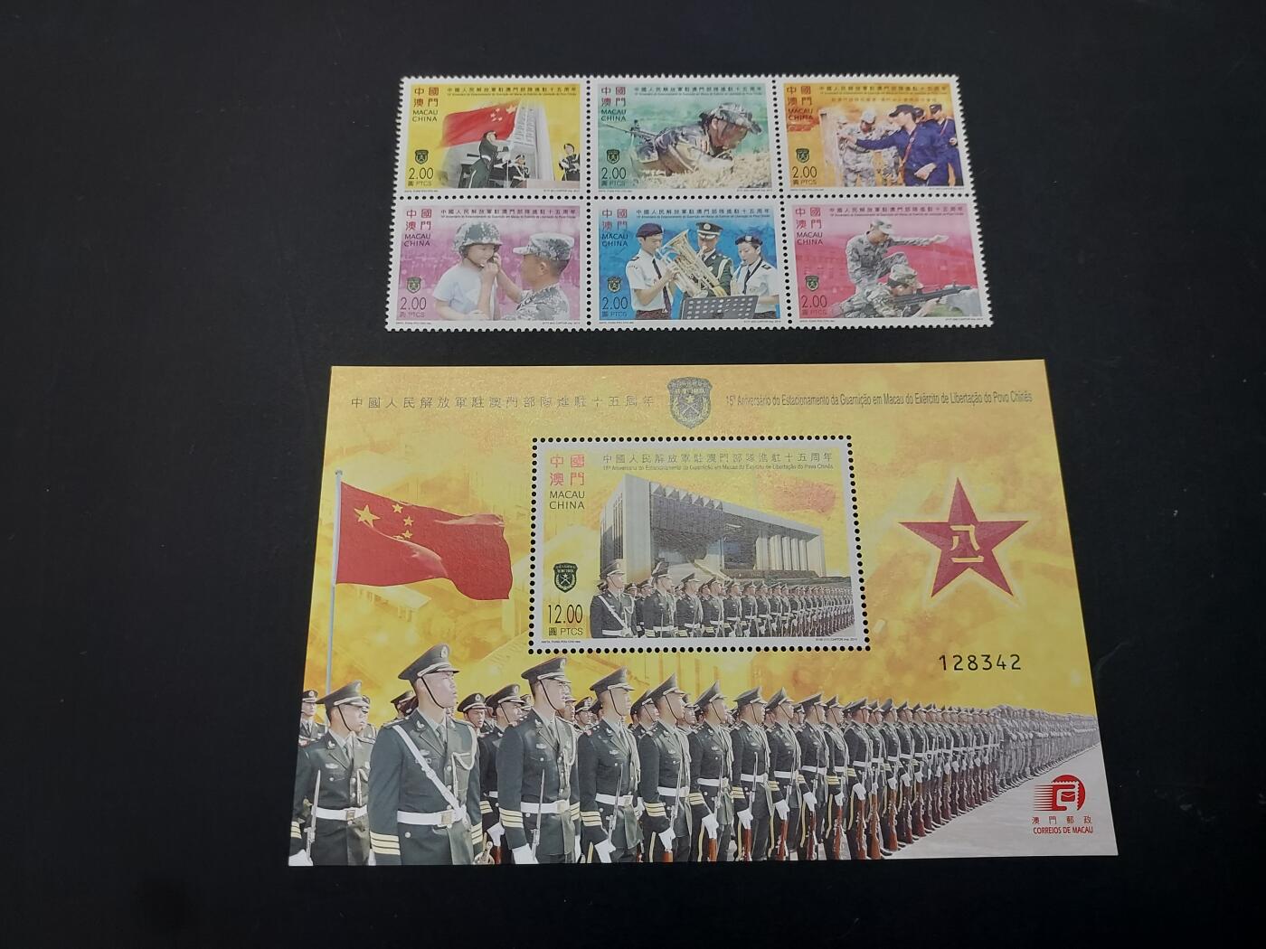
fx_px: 878
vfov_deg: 56.8
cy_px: 474
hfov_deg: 71.6
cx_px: 633
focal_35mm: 24
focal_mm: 4.6
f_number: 1.8
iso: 64
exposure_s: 1/50
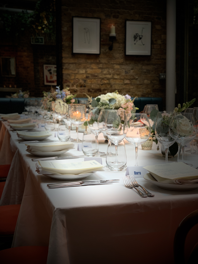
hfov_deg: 28.0
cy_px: 132
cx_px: 99
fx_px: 397
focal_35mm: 52
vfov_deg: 36.8
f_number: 2.4
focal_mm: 6
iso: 80
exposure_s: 1/50
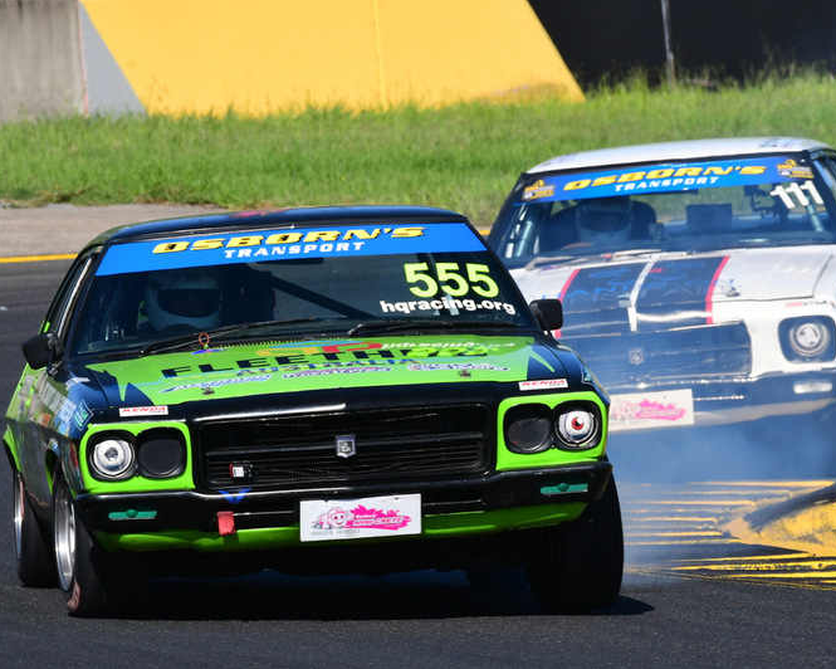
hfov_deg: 3.3
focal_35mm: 593
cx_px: 400
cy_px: 334
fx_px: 14672
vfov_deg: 2.6
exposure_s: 1/640
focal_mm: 350
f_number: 13
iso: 500
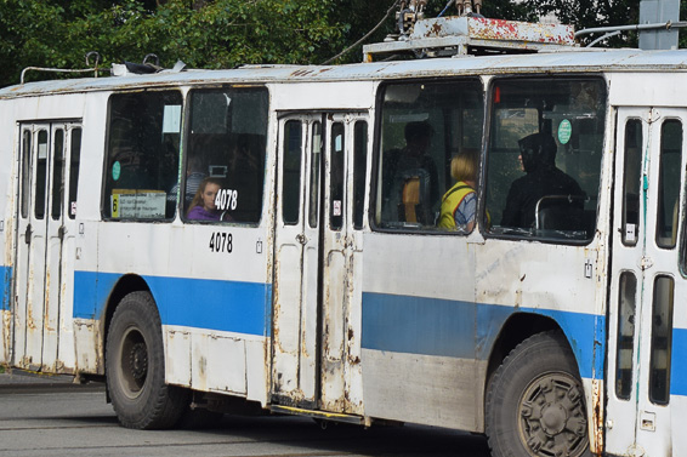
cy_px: 126
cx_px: 562
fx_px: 2729
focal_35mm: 143
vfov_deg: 9.6
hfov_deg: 14.3
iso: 200
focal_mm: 45
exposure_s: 1/800
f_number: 5.6
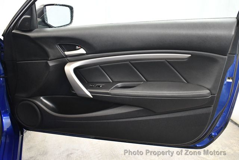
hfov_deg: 53.1
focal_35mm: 36
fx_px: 239
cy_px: 80
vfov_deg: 36.9
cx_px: 120
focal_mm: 18
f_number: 3.5
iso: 3200
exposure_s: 1/60
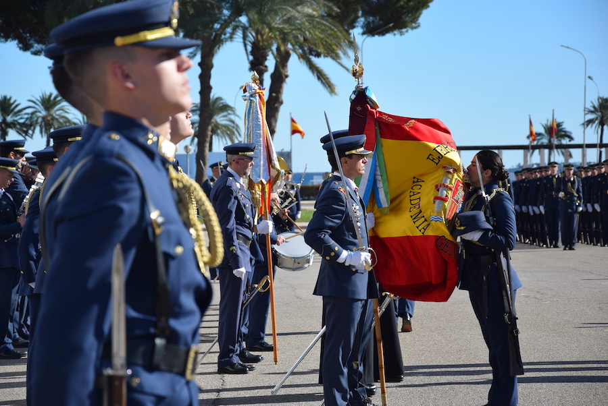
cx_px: 304
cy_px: 203
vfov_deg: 10.0
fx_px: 2333
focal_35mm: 138
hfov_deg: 14.8
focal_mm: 92
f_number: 6.3
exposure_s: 1/640
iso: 200
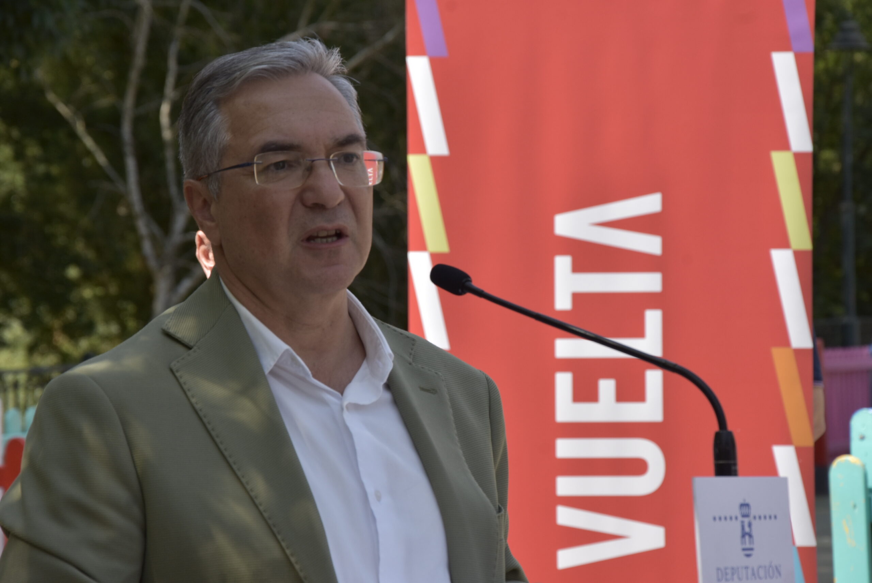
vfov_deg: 10.0
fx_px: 3345
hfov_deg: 14.9
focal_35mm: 138
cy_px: 292
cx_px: 436
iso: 280
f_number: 8
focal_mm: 92
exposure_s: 1/500
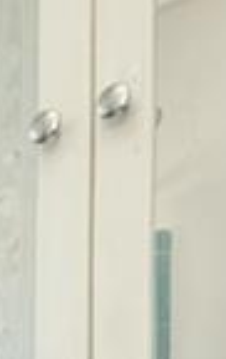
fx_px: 1061
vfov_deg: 16.0
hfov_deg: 9.2
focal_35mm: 108
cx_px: -494
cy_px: 666
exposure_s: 1/125
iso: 3200
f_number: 4.5
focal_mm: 10
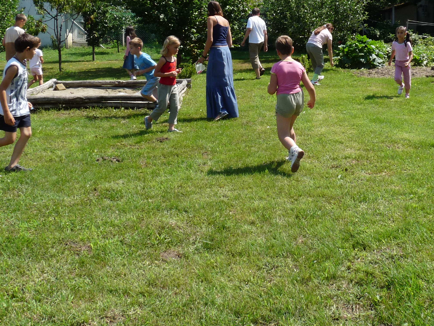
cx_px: 290
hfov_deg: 38.5
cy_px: 75
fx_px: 614
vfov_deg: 29.1
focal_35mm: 49
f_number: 5.6
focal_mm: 4.8
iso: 100
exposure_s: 1/250
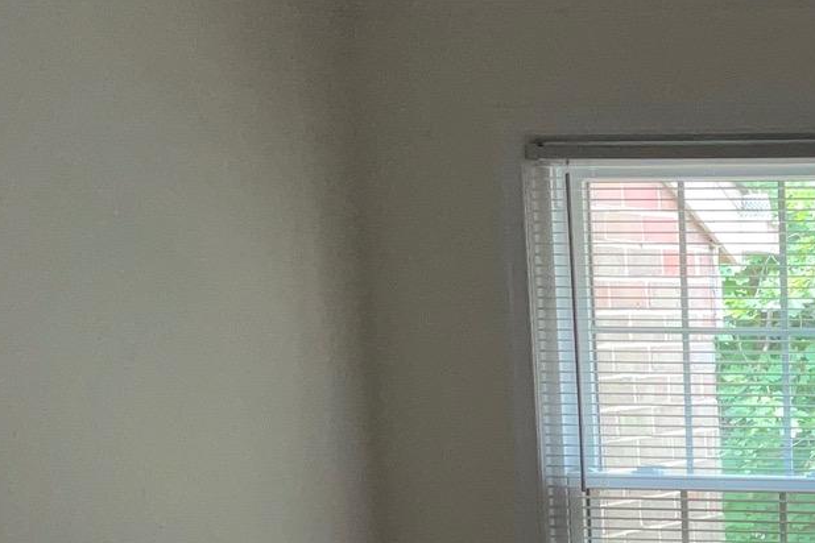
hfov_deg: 18.6
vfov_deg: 13.2
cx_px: 1126
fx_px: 2264
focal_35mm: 100
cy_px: 692
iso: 20
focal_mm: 3
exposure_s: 1/60
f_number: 1.8
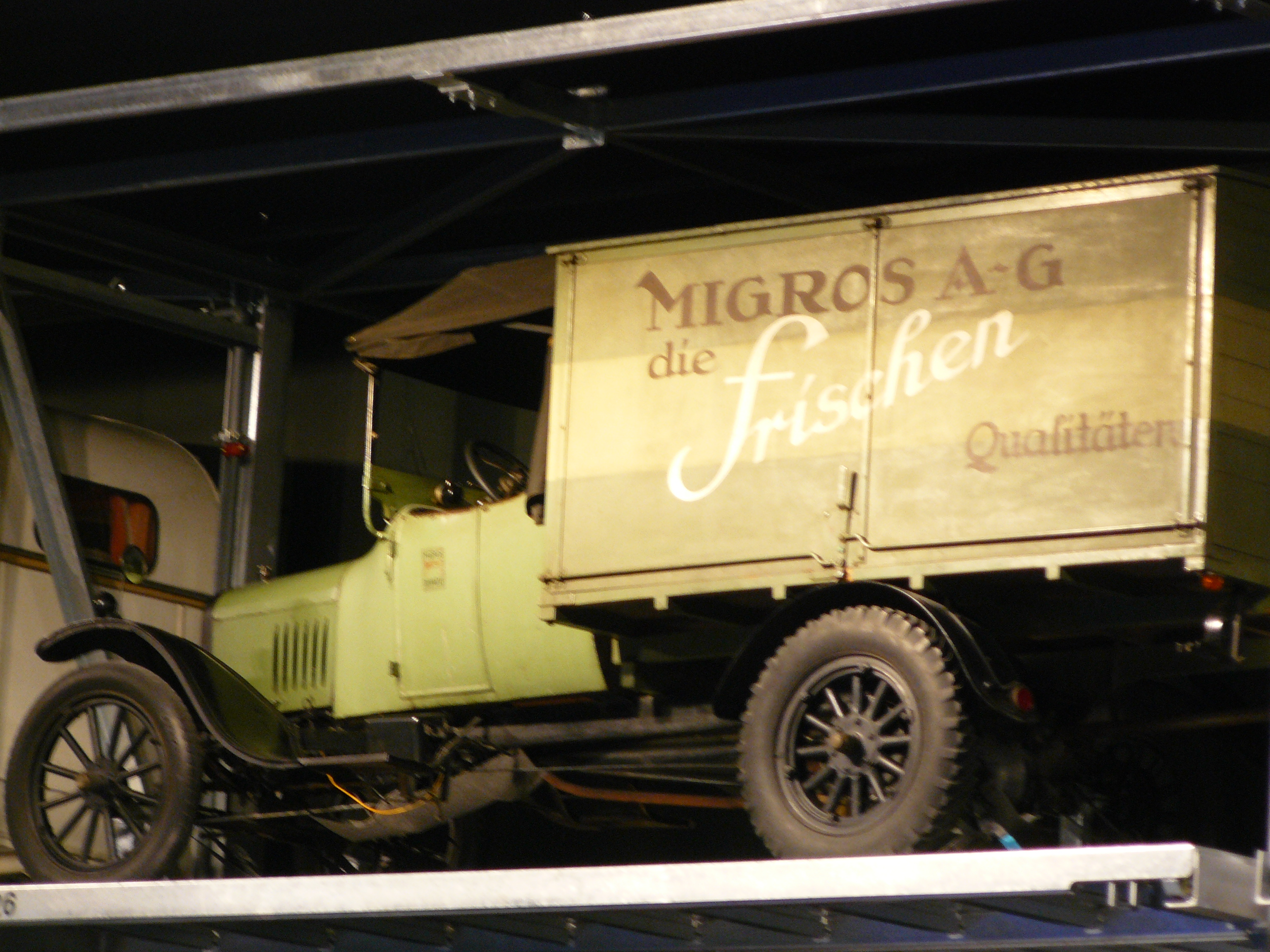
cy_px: 476
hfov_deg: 10.6
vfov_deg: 8.0
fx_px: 6824
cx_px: 635
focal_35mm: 186
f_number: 3.3
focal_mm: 31
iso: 200
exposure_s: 1/5
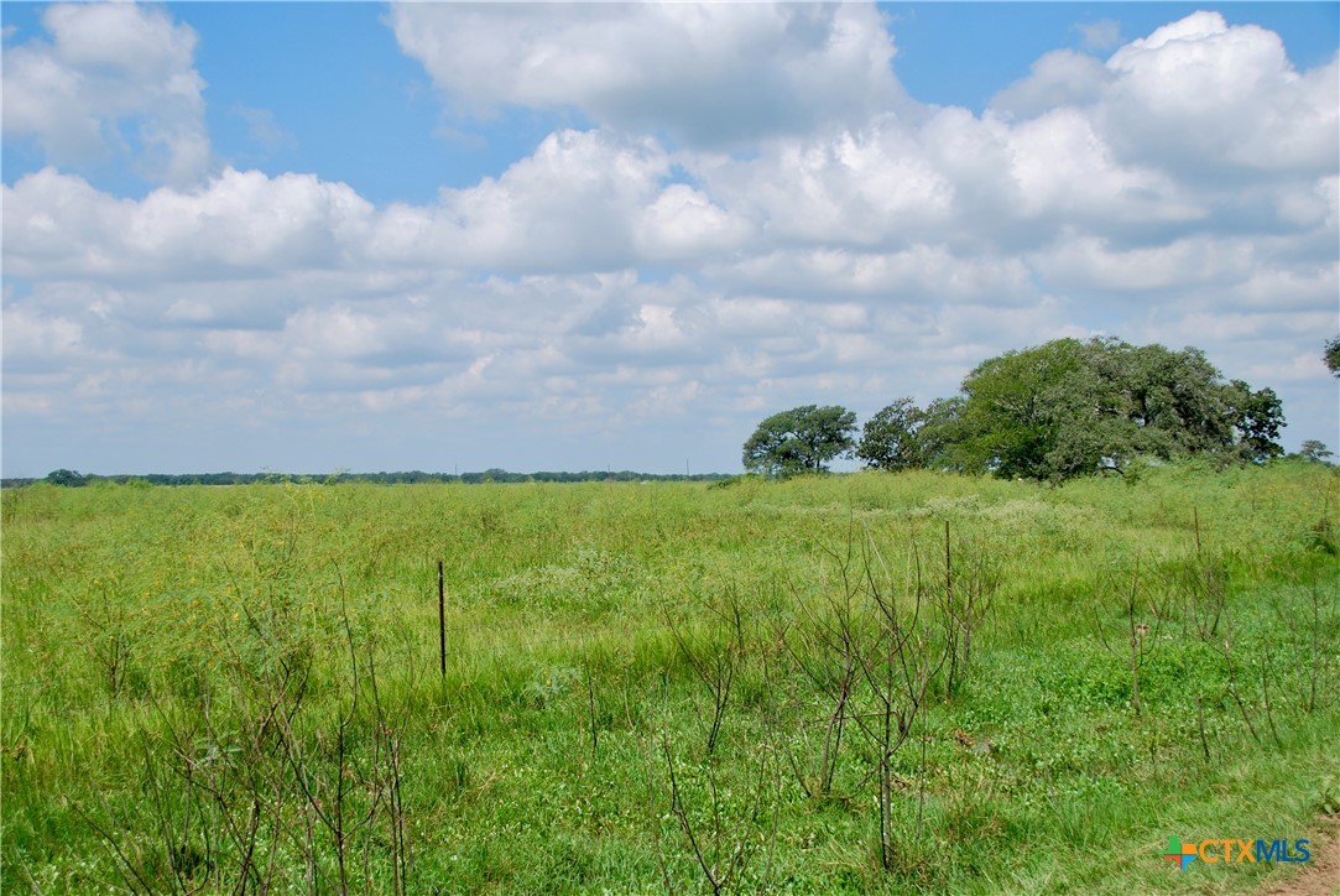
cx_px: 670
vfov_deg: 28.1
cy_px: 448
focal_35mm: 48
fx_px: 1788
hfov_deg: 41.1
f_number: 8
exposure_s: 1/250
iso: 100
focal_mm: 32
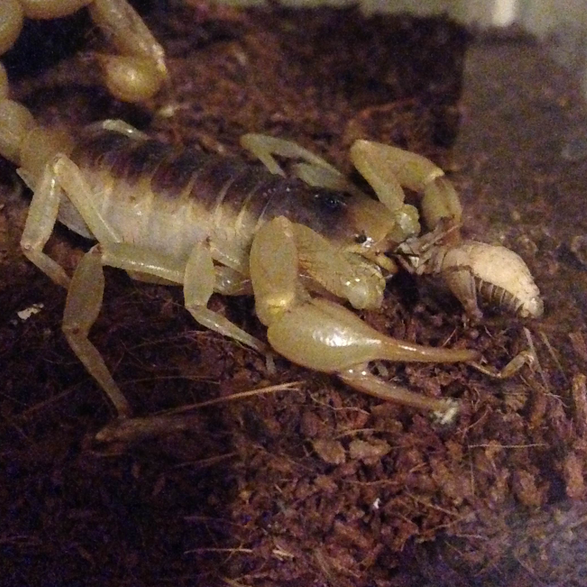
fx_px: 1746
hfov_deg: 19.1
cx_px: 309
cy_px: 211
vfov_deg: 19.0
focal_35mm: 91
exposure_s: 1/15
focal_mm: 4.12
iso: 2500
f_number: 2.4
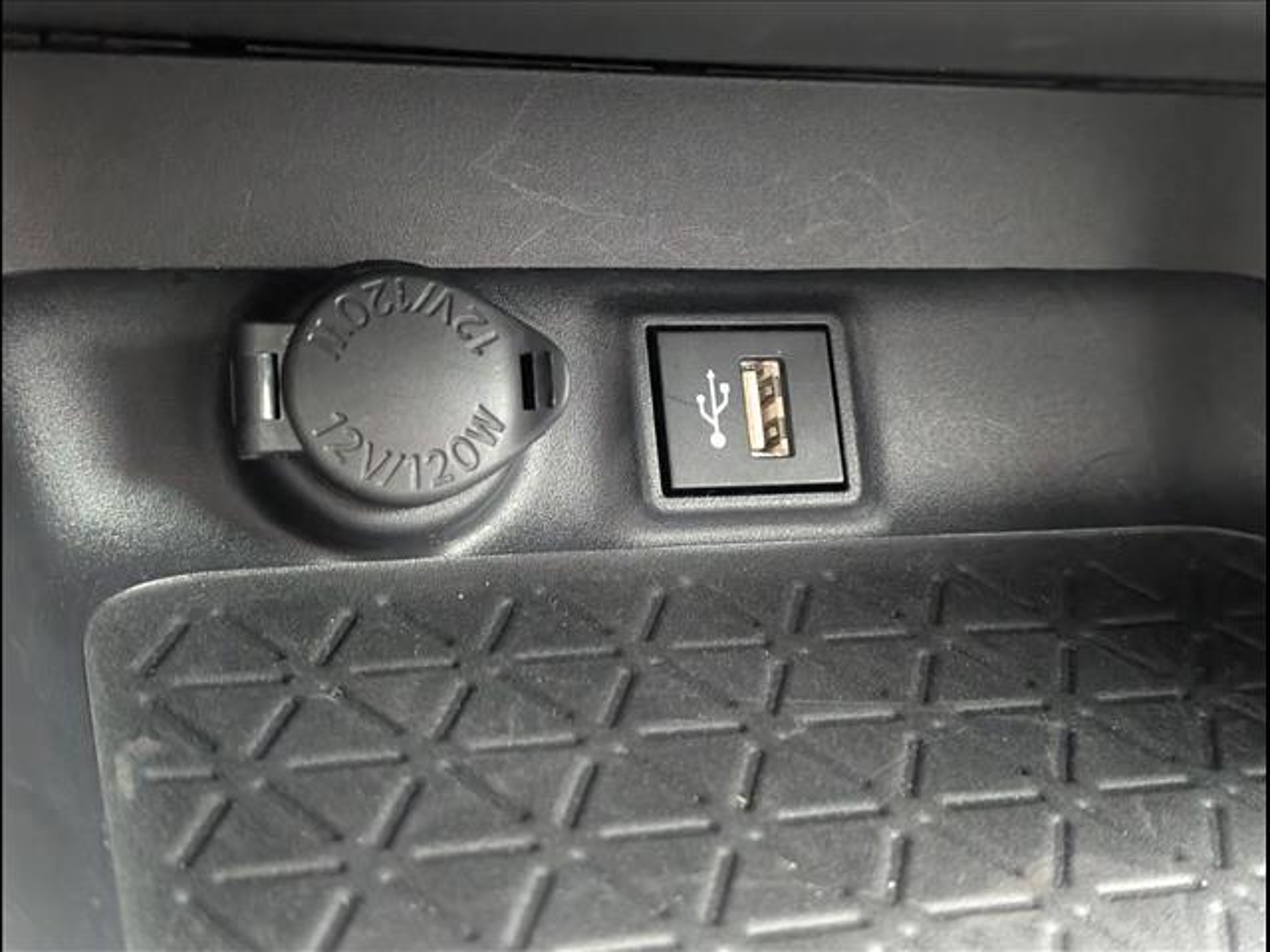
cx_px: 635
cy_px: 476
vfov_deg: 29.7
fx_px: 1798
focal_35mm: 49
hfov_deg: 38.9
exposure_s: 1/80.6
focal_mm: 6.9
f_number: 1.68
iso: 1662
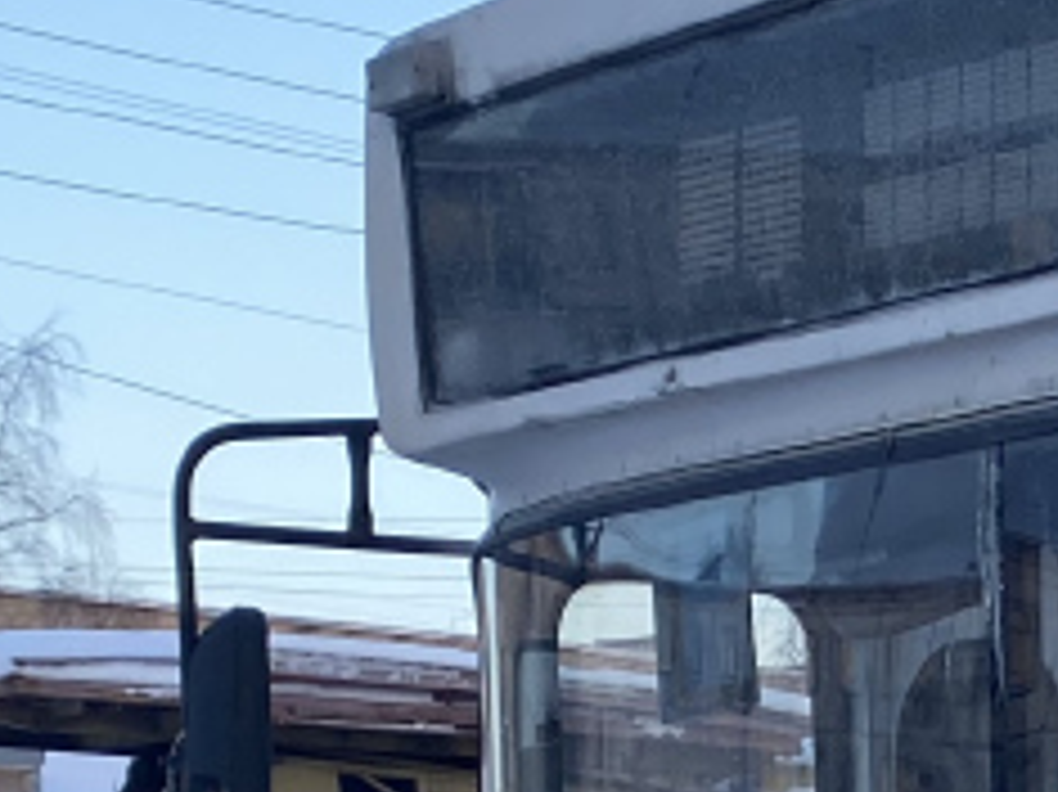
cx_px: 2071
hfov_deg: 12.2
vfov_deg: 9.8
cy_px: 1438
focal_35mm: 144
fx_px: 4399
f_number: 1.8
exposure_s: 1/420
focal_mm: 4.25
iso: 32
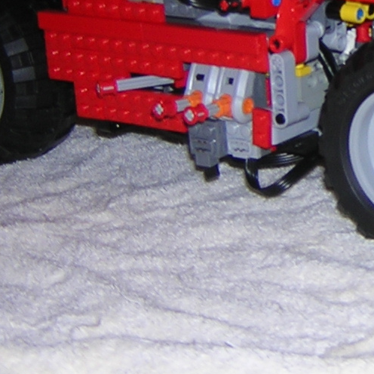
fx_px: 1393
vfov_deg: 15.1
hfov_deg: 14.7
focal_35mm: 114
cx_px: 471
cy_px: 40
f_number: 2.7
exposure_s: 1/60.1
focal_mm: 5.2
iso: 100
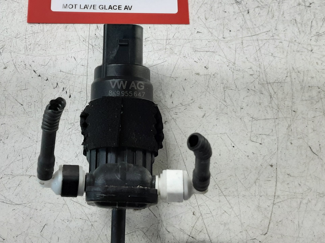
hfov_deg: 40.7
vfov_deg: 30.8
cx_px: 105
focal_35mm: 46
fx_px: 432
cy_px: 50
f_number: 1.9
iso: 64
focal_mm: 2.91
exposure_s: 1/50
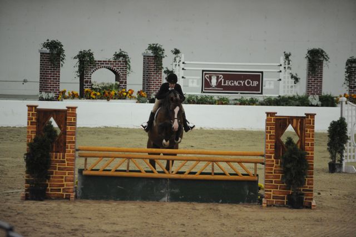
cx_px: 178
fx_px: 1977
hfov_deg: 10.3
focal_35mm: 200
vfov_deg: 6.9
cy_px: 118
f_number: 2.8
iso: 6400
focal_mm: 200
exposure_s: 1/400
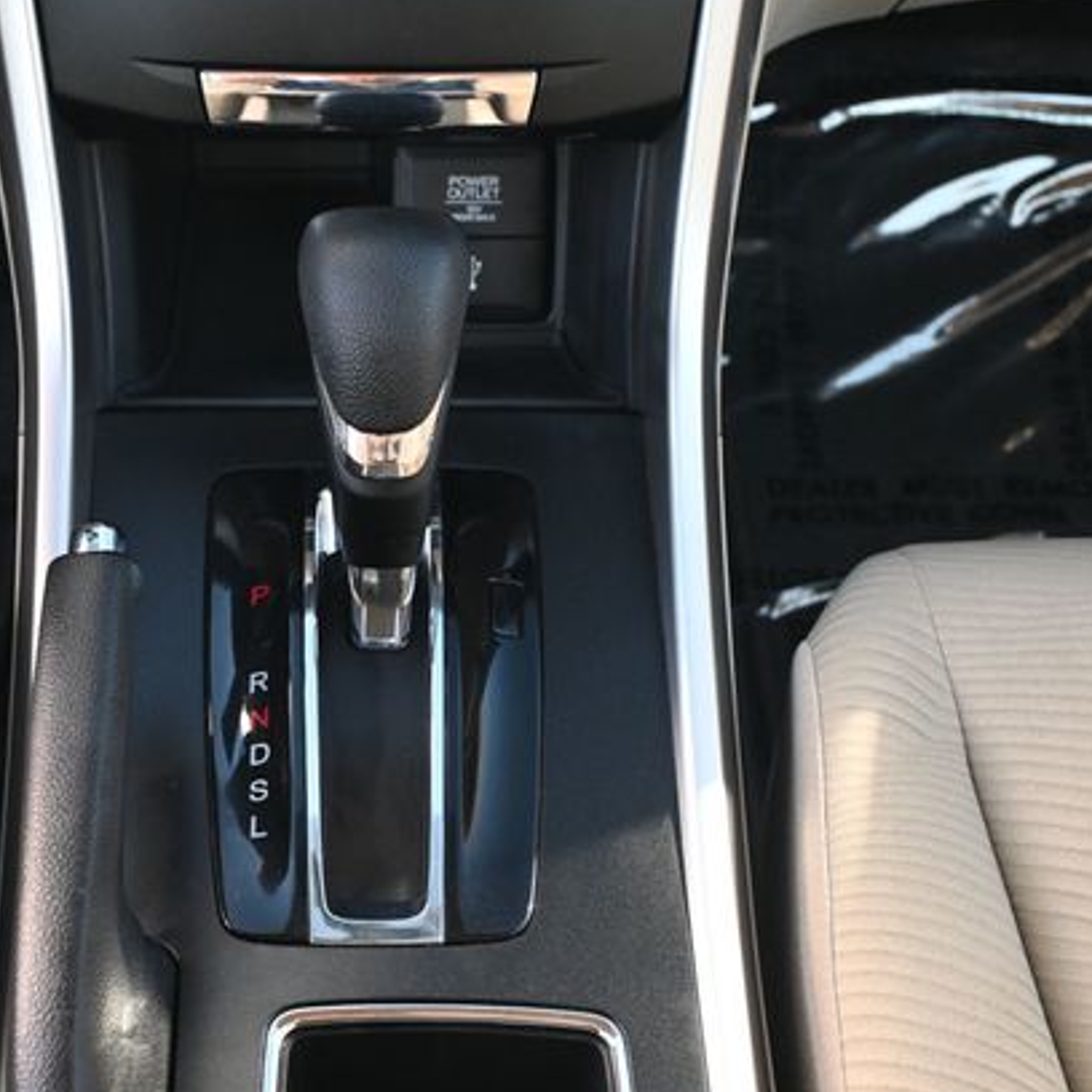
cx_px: 375
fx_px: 1999
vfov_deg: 30.6
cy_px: 535
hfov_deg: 30.4
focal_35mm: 56
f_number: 4.5
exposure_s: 1/125
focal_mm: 28
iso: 1100
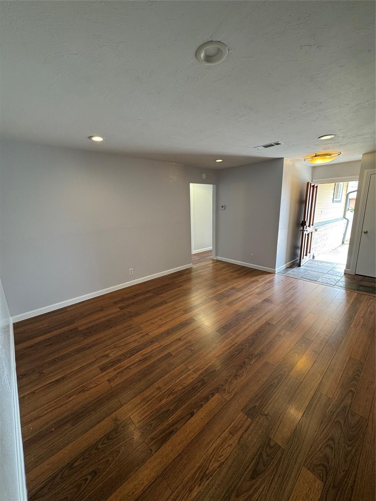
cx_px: 188
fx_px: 203
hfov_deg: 85.7
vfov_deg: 102.1
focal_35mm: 14
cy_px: 250
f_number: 2.2
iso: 200
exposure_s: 1/60
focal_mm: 2.22
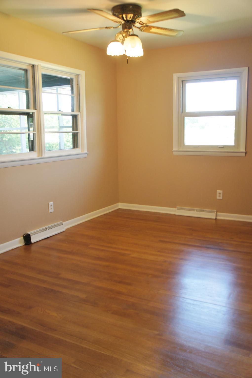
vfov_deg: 57.3
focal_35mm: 33
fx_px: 347
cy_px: 189
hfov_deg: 39.9
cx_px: 126
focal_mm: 22
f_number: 4
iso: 400
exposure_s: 1/40
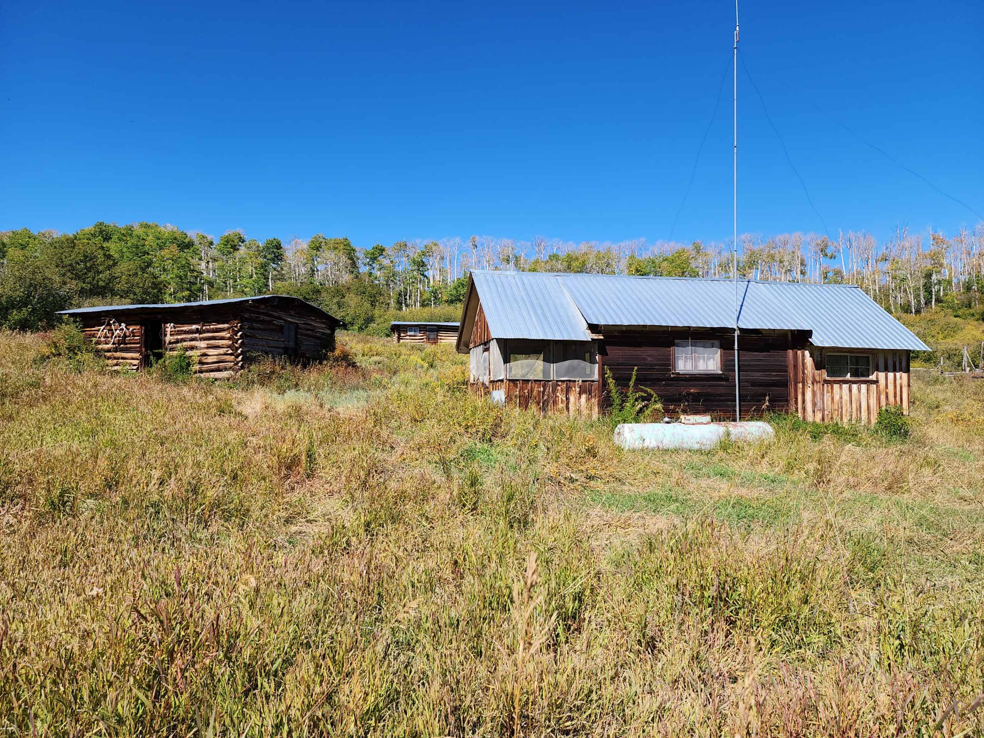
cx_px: 492
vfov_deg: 58.9
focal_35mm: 23
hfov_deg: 73.9
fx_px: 654
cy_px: 369
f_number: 1.8
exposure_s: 1/919
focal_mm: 6.4
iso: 12
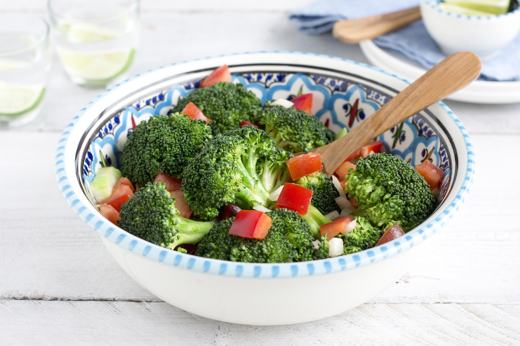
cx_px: 260
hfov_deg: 27.0
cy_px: 173
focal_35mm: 75
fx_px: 1083
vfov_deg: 18.2
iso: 800
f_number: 4.5
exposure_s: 1/400
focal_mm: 50
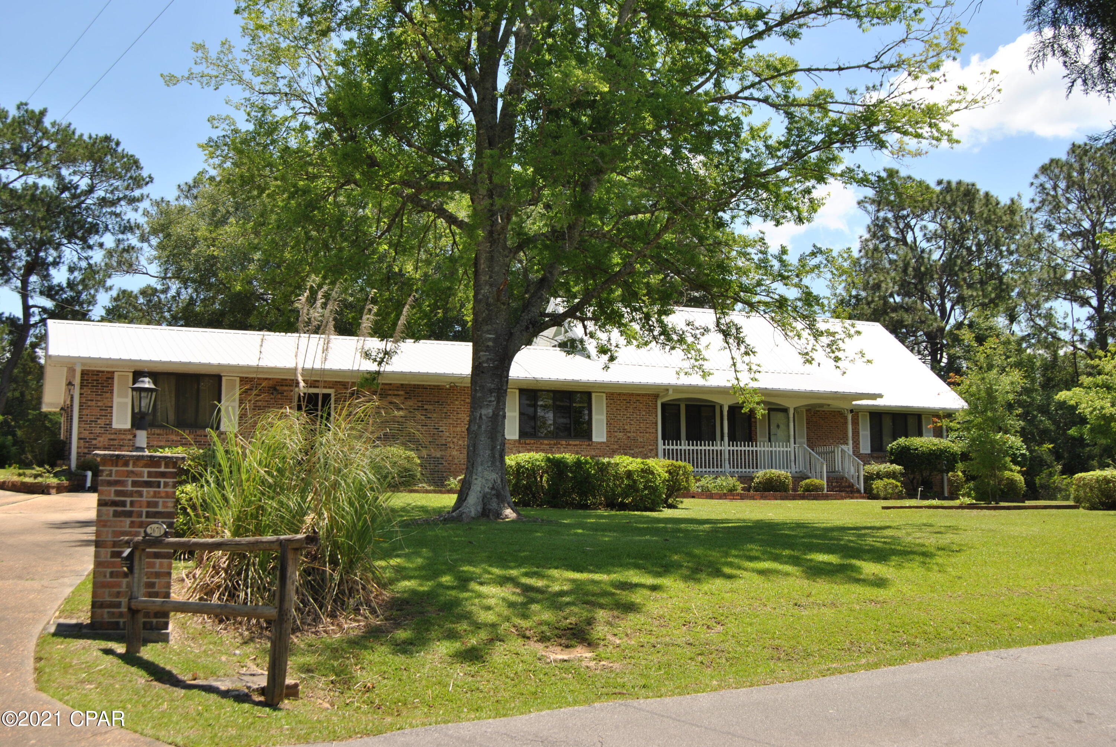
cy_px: 374
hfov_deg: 49.5
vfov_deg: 34.3
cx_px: 558
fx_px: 1210
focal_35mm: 39
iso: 100
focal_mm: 26
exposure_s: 1/250
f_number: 8
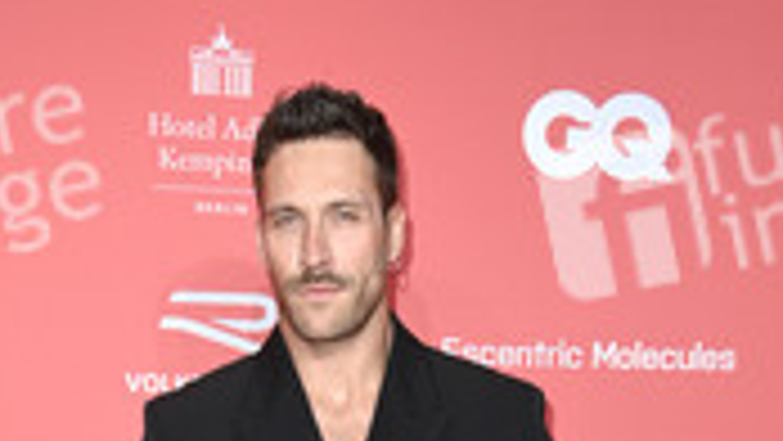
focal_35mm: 106
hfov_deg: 20.2
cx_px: 360
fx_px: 2201
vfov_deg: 10.5
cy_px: 868
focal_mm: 44
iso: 1000
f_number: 5.6
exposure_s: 1/250
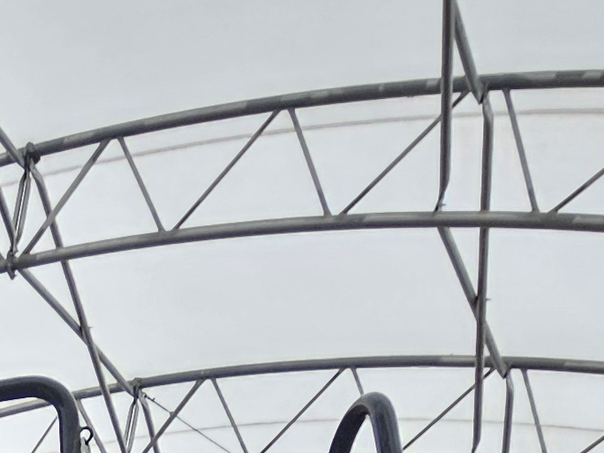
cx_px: -385
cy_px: 1227
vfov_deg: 12.5
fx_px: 1326
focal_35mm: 76
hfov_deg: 20.5
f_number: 2.2
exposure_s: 1/120
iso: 80
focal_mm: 2.2
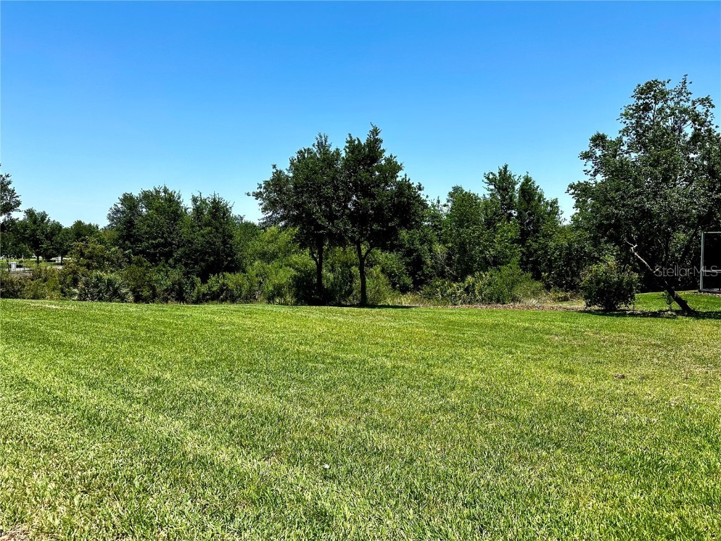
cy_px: 270
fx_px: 500
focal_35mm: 24
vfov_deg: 56.8
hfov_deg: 71.6
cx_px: 360
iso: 80
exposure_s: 1/4184
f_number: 1.78
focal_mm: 6.86
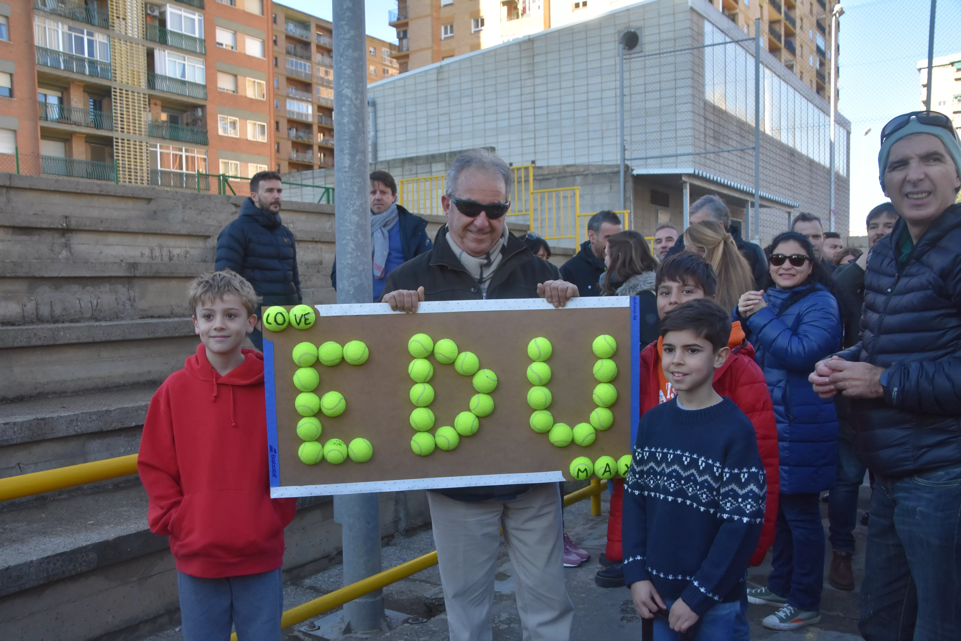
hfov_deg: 55.1
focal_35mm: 34
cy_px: 320
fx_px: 921
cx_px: 480
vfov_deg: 38.4
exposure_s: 1/400
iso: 800
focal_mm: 23
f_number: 8
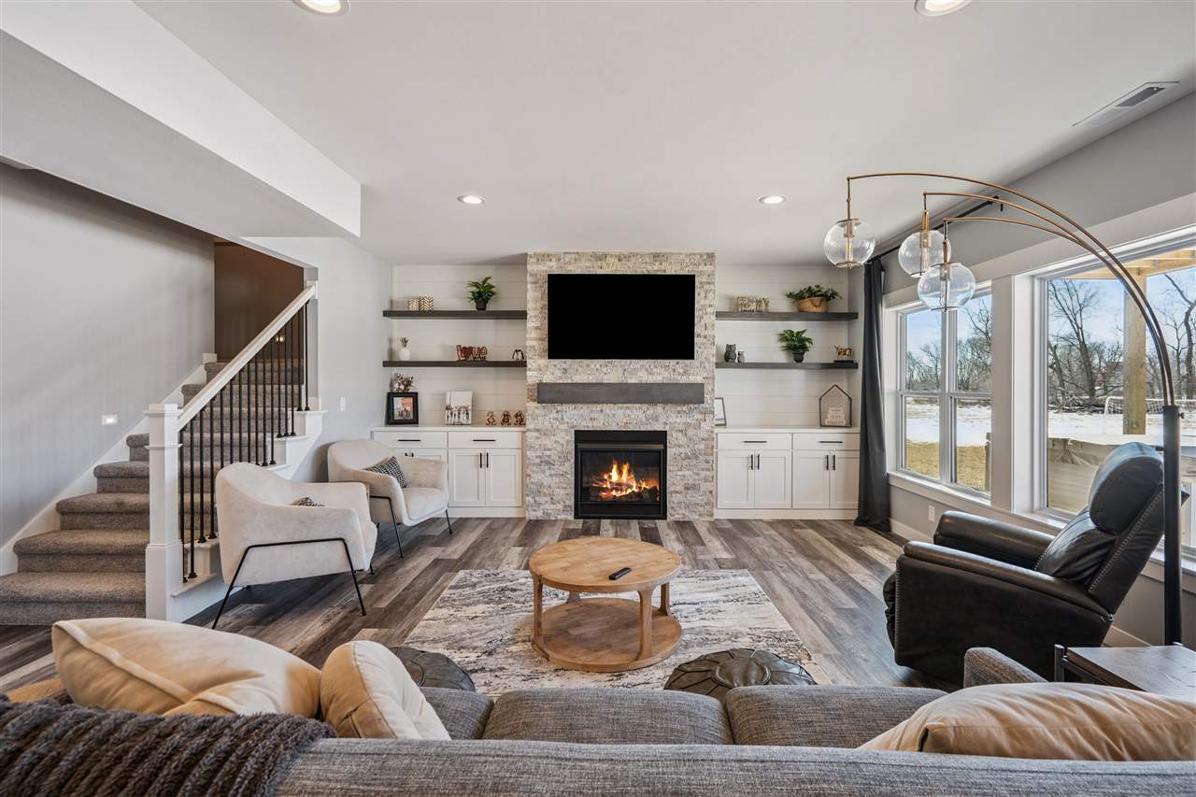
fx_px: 531
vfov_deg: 73.7
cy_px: 398
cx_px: 598
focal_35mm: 16
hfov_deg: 96.7
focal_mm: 16
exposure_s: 1/25
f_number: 9
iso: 400
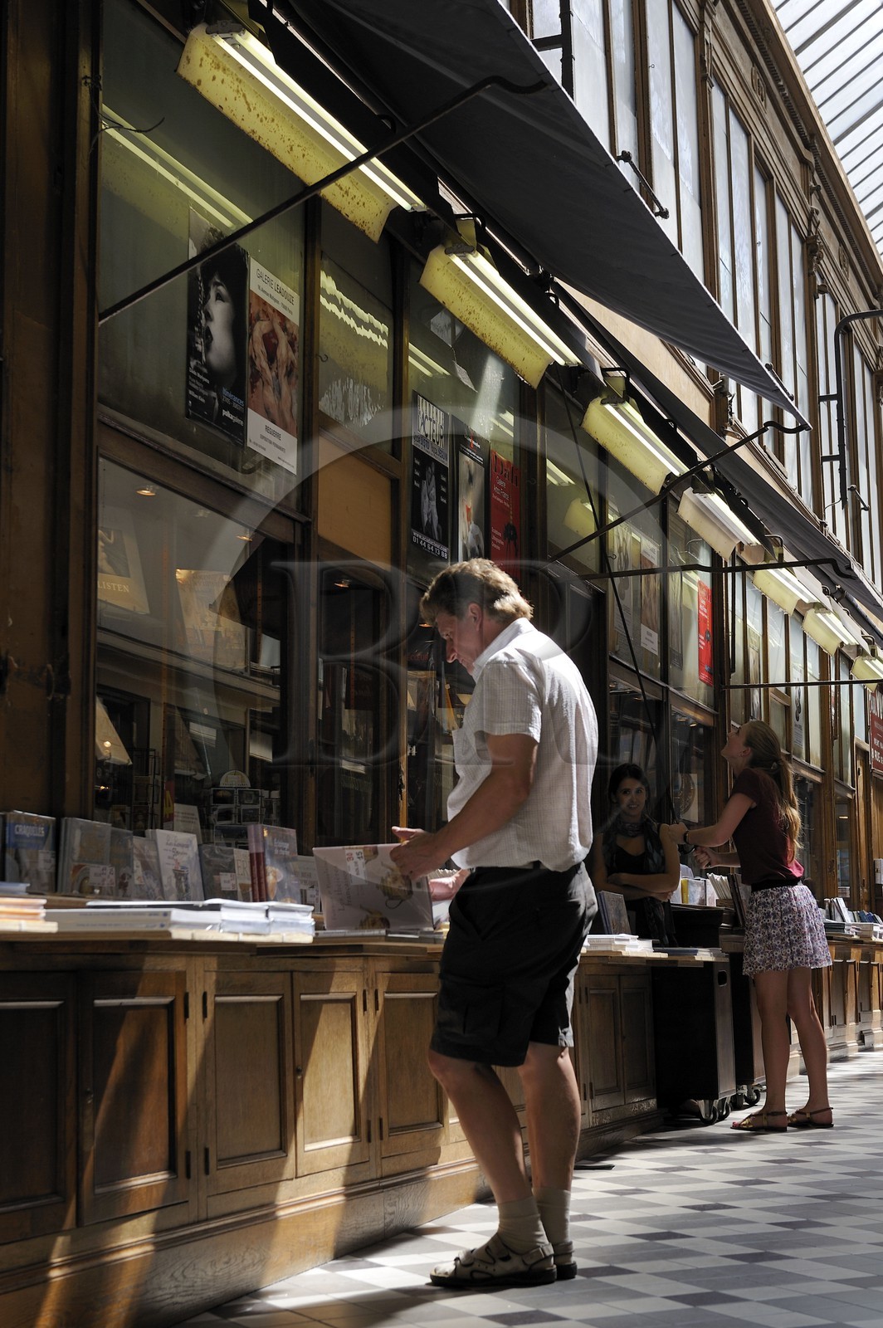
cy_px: 664
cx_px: 442
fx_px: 2064
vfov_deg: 35.7
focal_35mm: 56
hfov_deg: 24.2
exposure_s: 1/160
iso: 200
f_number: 5.6
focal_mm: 56
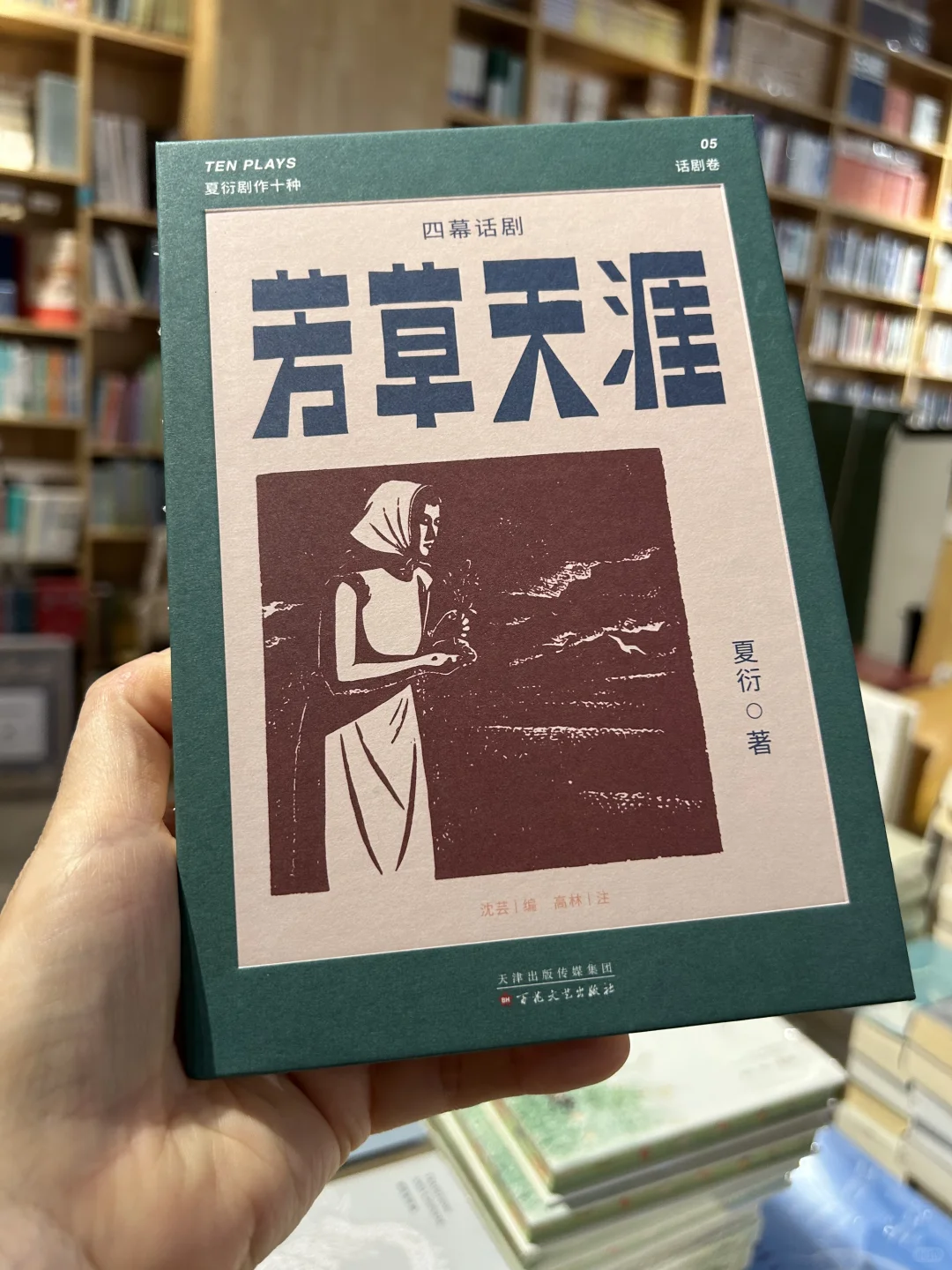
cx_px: 476
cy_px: 635
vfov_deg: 67.3
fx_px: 953
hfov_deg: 53.1
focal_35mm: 26
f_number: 1.5
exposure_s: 1/100
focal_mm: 5.7
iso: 100
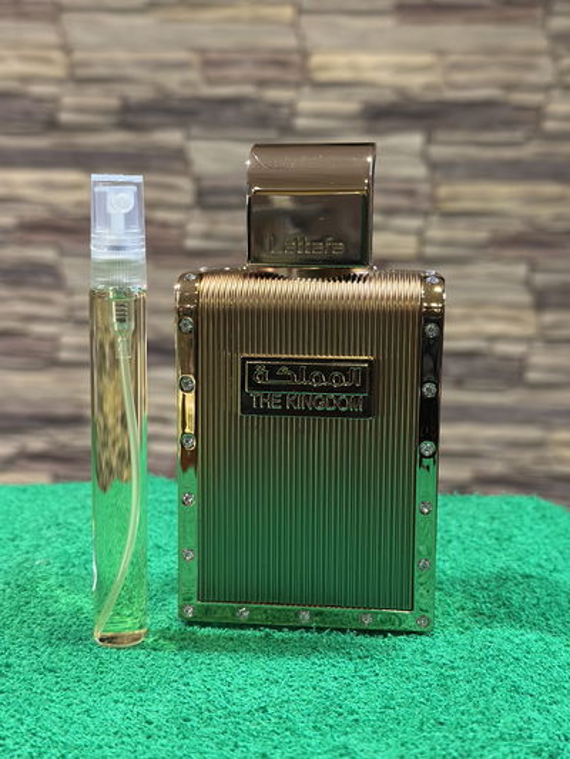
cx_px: 285
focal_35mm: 48
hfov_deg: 30.3
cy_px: 380
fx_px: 1053
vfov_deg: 39.6
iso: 400
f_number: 1.78
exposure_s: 1/60
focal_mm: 6.86
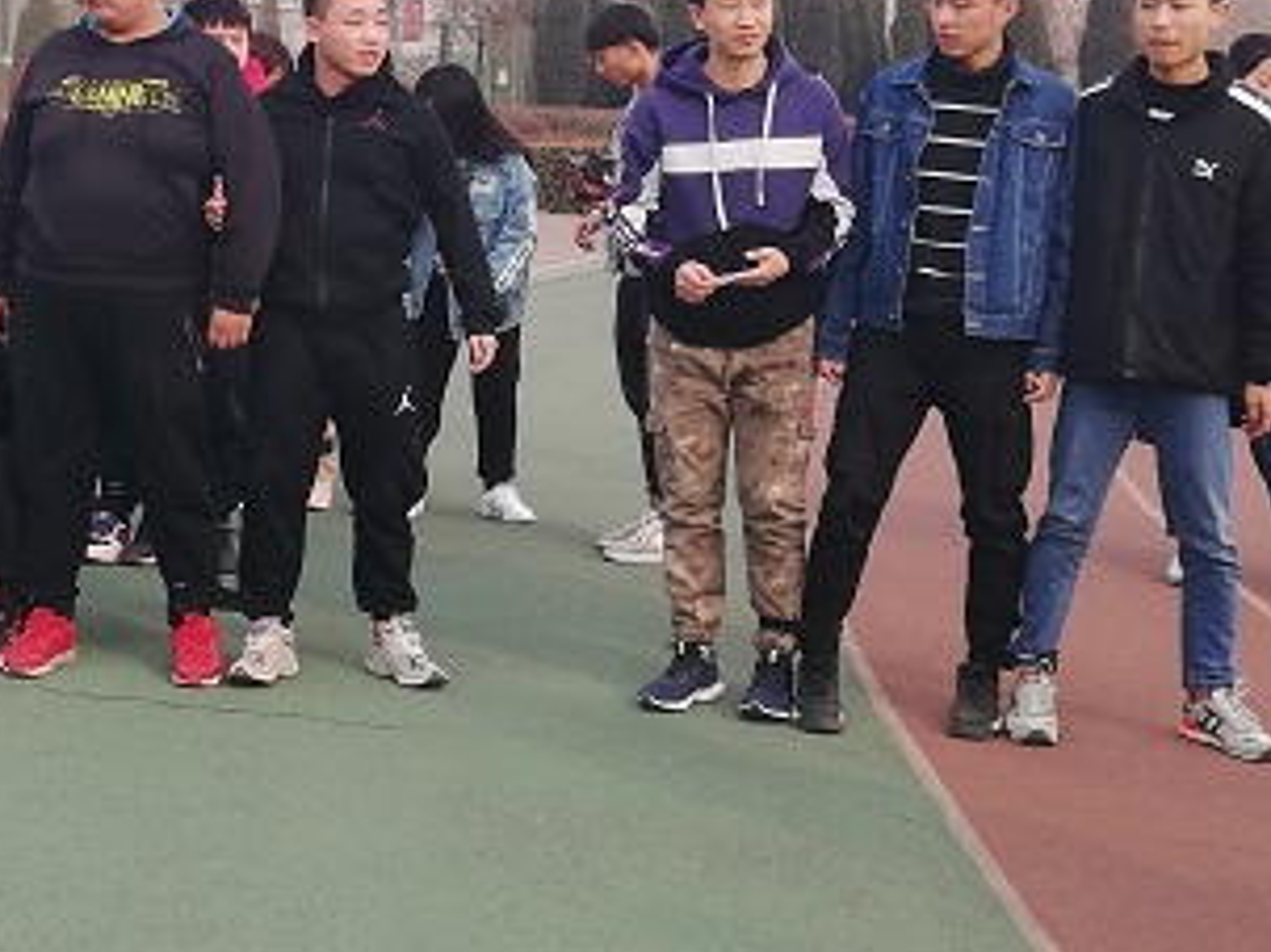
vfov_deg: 19.2
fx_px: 2789
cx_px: 134
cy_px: 247
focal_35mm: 76
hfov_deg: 24.9
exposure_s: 1/270
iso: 50
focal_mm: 3.81
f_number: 2.2
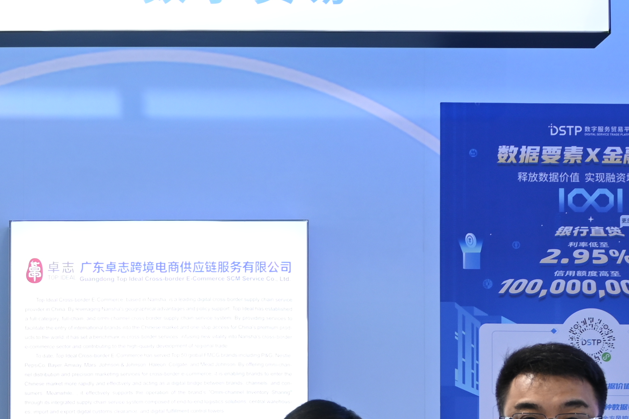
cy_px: 476
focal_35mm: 100
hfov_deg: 19.8
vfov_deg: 13.4
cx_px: -7
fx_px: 1743
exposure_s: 1/30
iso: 110
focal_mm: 21.5
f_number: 4
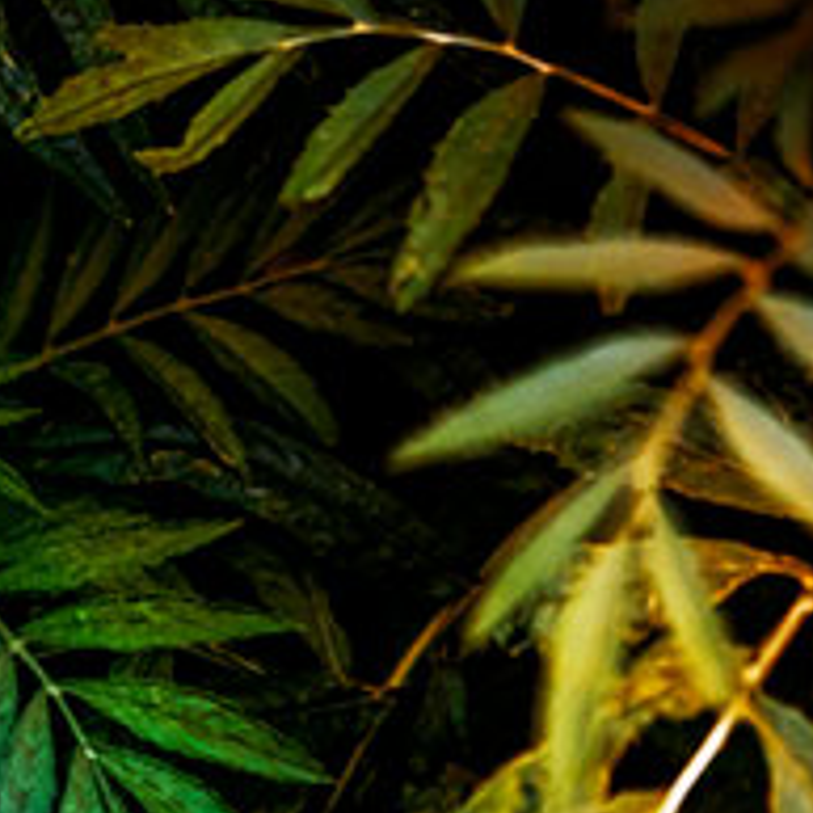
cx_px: 51
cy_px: 550
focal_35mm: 463
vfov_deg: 3.8
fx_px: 12303
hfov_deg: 3.8
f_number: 6
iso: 3200
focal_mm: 210
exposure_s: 1/250
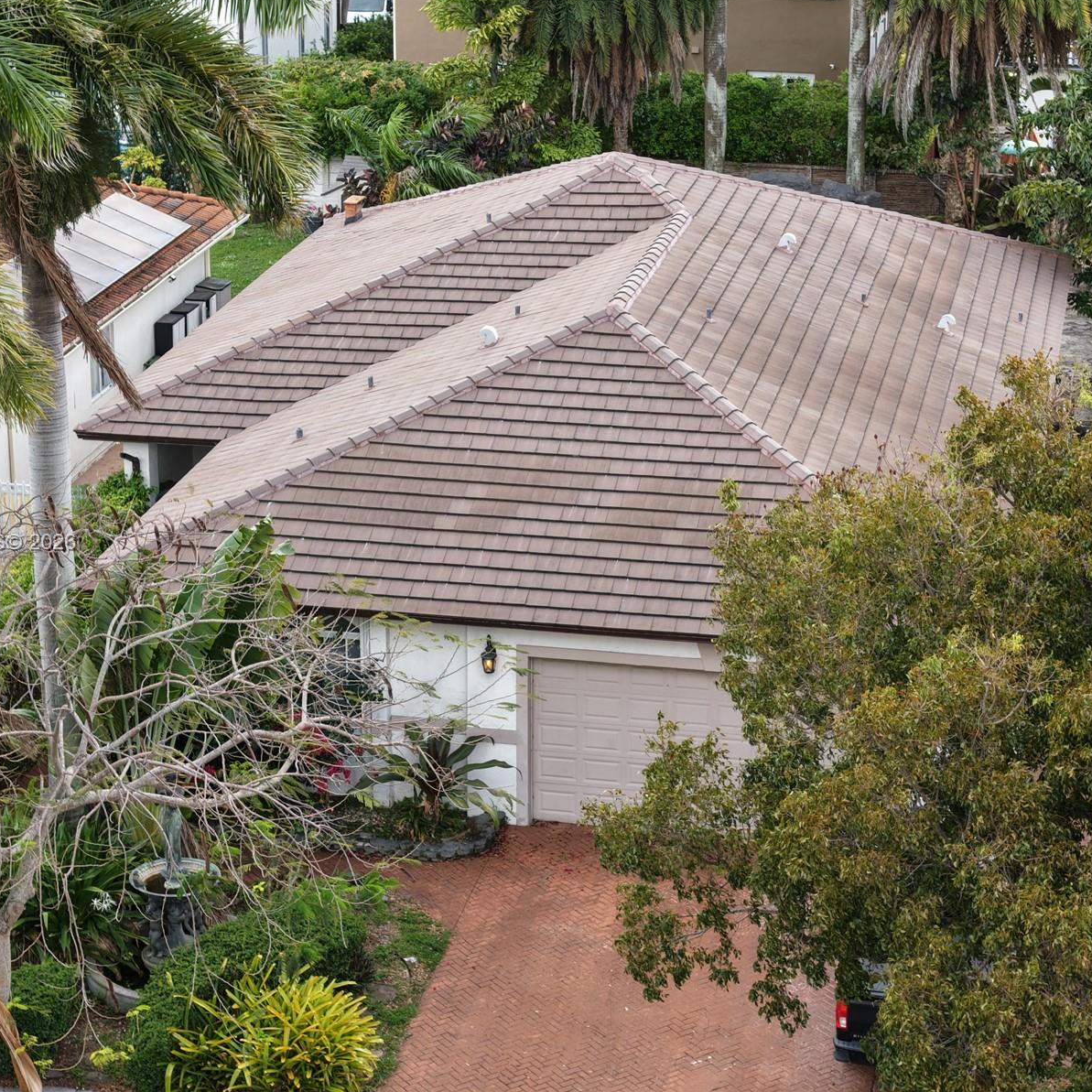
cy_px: 544
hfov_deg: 20.9
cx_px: 524
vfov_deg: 20.9
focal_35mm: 83
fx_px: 2962
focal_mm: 19.35
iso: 125
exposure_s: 1/400
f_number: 2.8
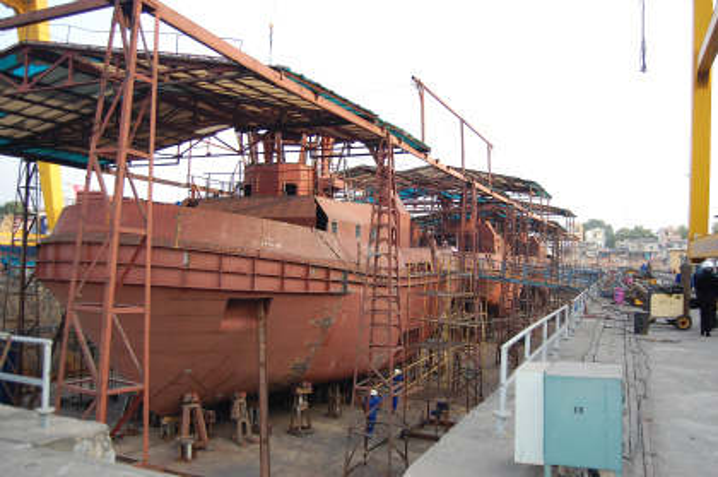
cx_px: 359
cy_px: 238
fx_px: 598
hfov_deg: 62.0
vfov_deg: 43.5
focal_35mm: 30
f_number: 3.8
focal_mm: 20
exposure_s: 1/500
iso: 400
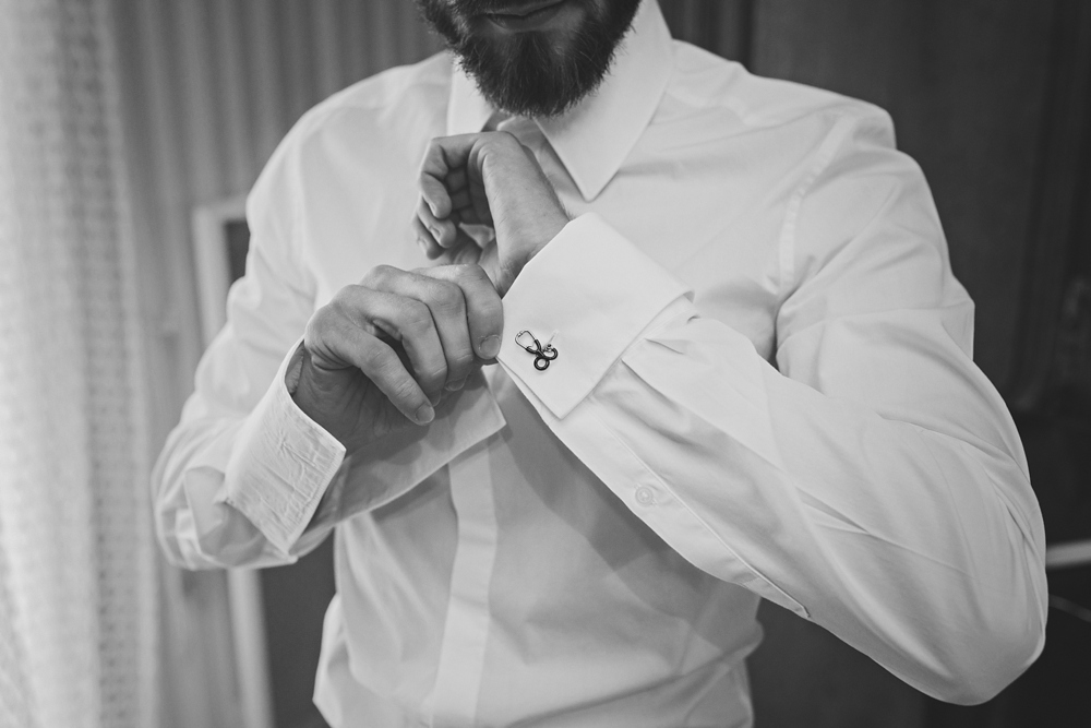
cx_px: 546
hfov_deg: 54.4
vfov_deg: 37.9
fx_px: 1061
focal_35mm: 35
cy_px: 364
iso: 640
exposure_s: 1/125
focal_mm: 35
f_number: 3.5
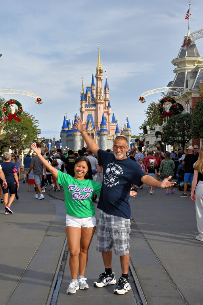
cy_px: 152
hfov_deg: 23.8
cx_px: 102
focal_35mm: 57
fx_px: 482
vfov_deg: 35.1
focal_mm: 38
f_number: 16
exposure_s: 1/250
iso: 400
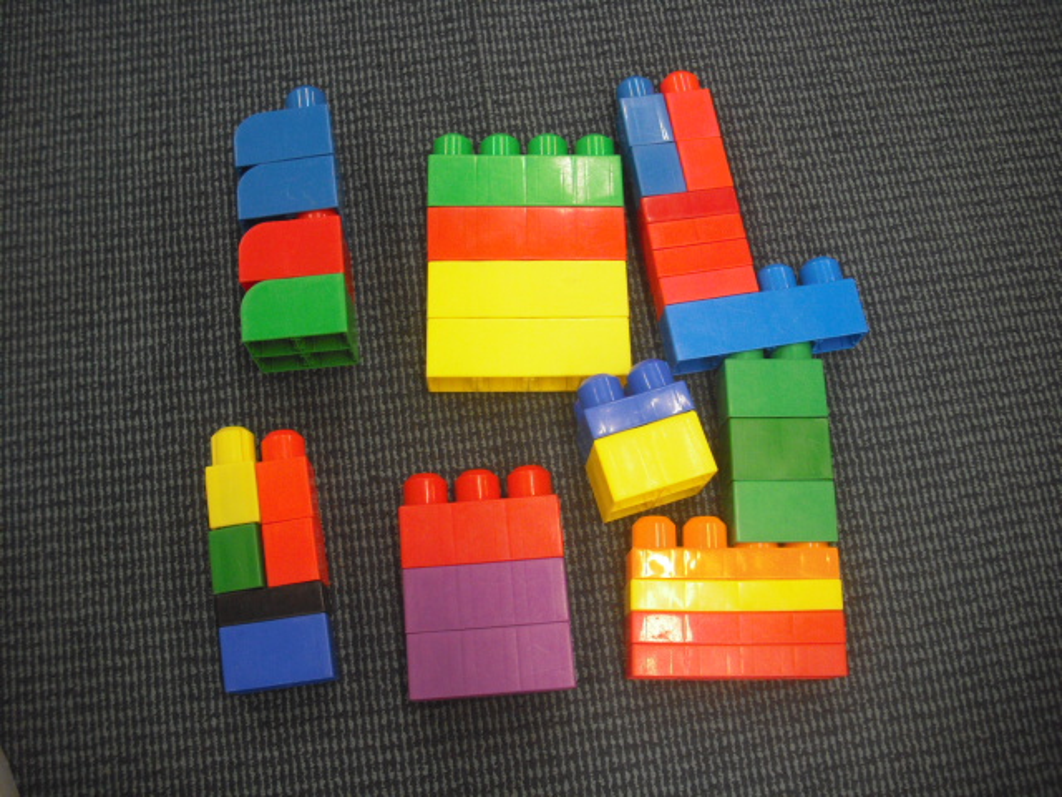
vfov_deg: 37.7
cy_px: 398
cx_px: 531
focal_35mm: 38
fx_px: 1166
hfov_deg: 49.0
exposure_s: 1/100
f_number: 2.8
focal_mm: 6.2
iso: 200
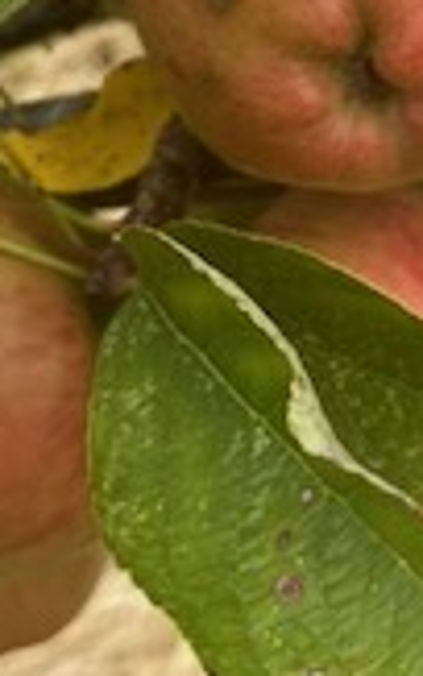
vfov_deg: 19.0
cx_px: 104
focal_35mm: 108
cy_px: 112
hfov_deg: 12.1
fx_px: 1990
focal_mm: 5.1
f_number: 1.6
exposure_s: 1/1009
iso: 50
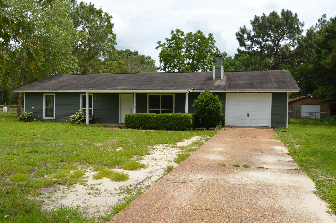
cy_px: 112
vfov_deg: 43.5
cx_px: 168
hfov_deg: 62.0
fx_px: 280
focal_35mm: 30
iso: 100
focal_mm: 20
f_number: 9
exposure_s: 1/200
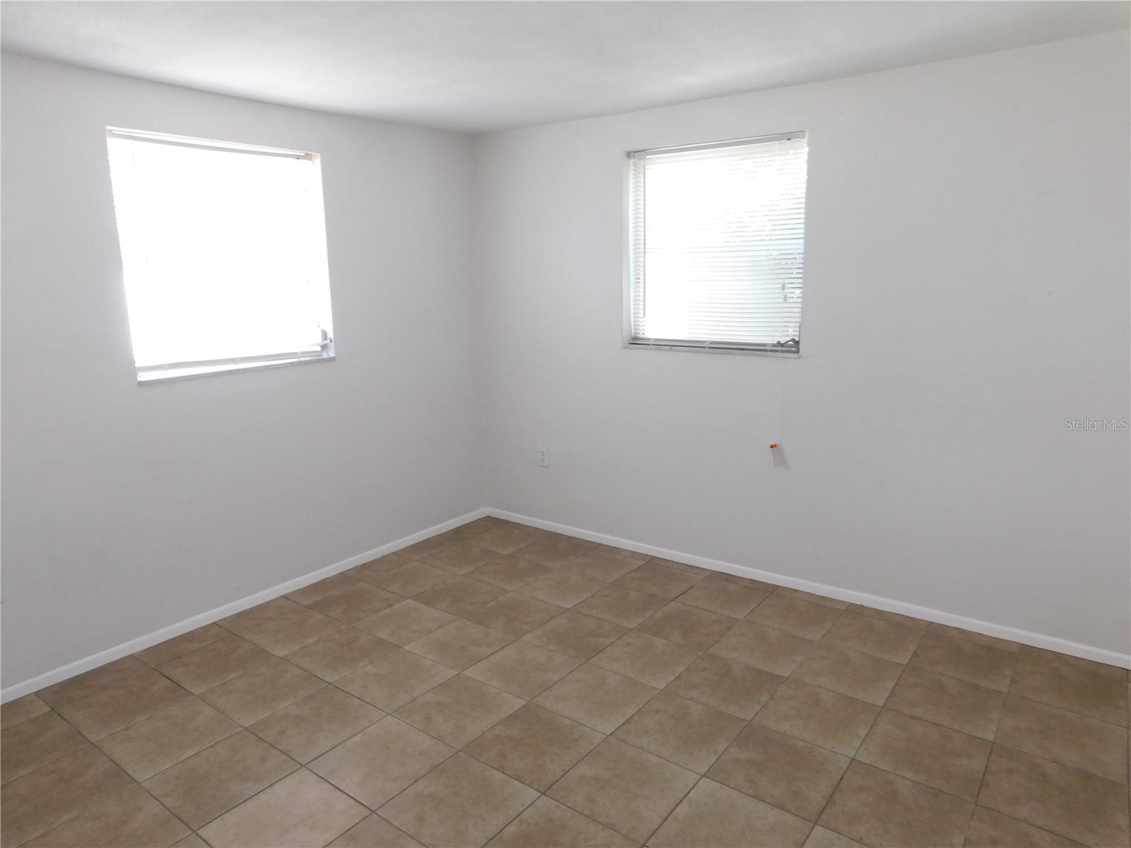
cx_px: 566
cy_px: 424
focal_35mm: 23
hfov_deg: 73.9
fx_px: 751
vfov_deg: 58.9
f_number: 3
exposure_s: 1/30
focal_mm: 4
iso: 125
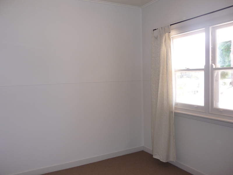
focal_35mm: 30
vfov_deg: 46.8
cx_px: 116
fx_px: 202
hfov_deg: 60.0
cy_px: 88
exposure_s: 1/30
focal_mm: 5
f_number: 3.4
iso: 100
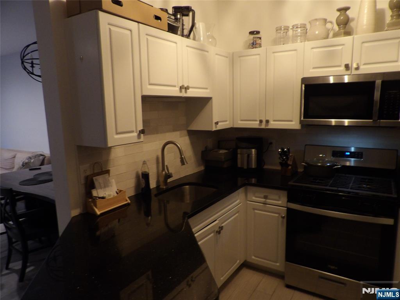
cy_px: 150
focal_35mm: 24
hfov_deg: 71.6
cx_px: 200
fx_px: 277
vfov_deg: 56.8
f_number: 3.2
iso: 283
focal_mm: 4.3
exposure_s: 1/17
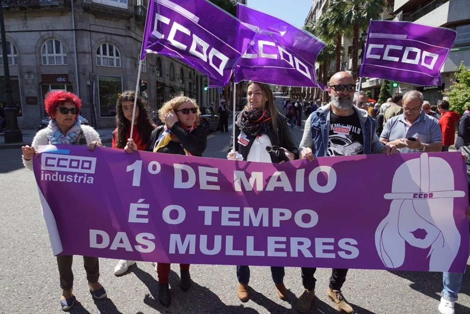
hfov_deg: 73.7
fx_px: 314
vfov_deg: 53.2
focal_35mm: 24
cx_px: 235
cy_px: 157
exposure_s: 1/200
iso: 100
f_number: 6.3
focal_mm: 16
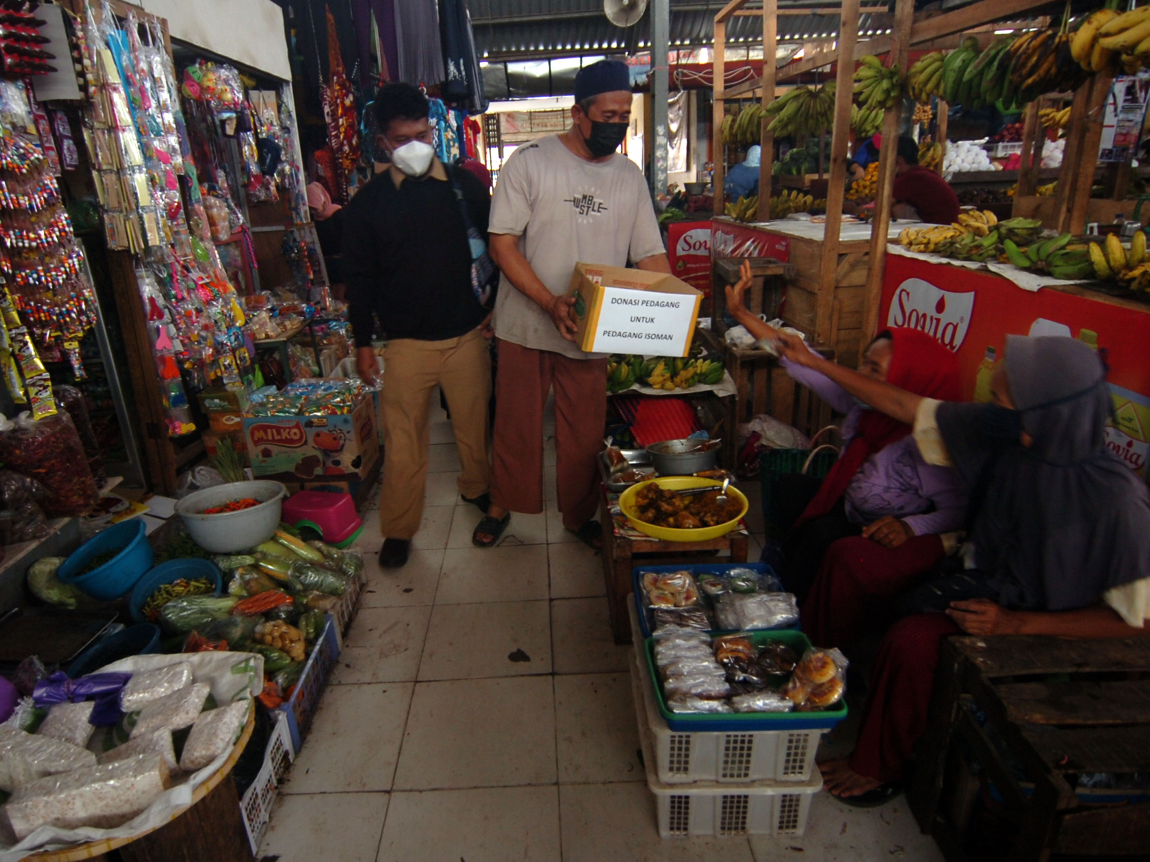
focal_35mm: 20
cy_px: 435
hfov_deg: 81.6
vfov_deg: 66.0
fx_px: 664
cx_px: 532
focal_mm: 12
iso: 500
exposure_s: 1/40
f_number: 4
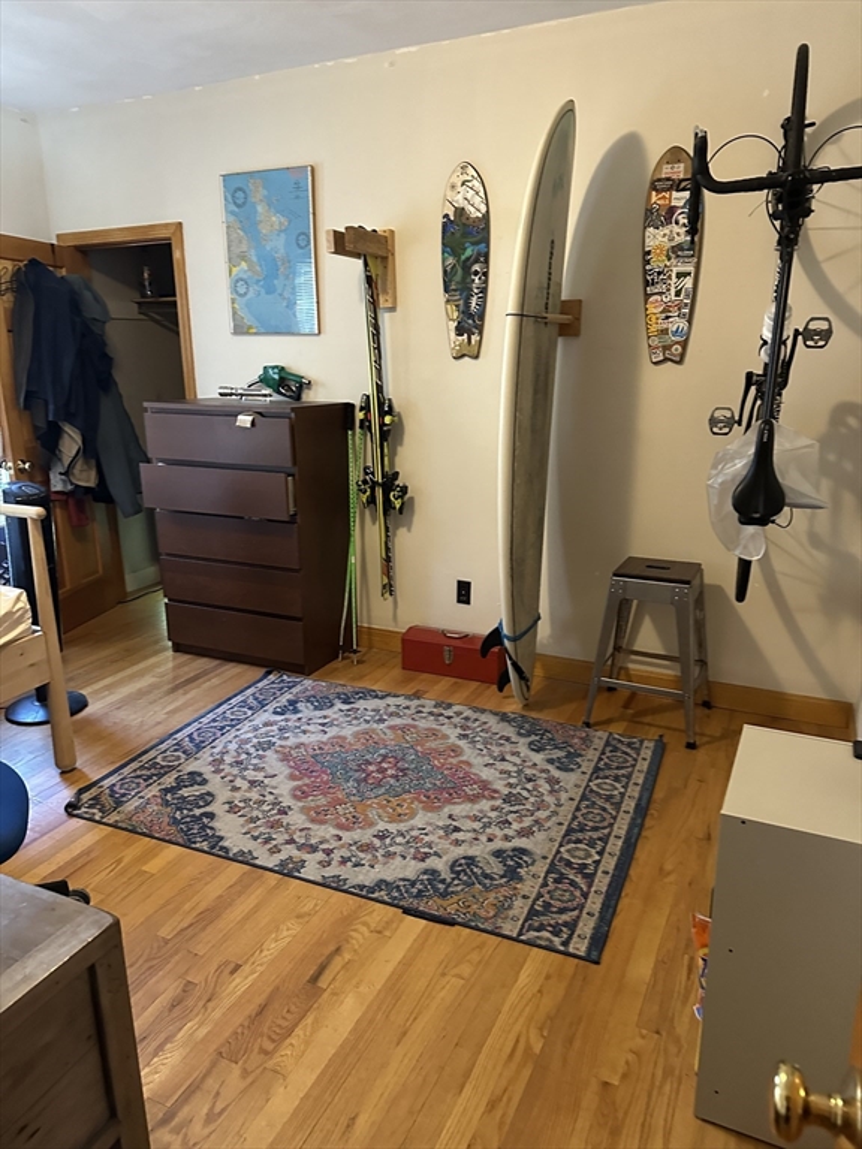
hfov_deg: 56.8
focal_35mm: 24
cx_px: 431
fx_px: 797
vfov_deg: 71.6
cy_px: 574
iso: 800
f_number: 1.78
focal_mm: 6.86
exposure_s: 1/40
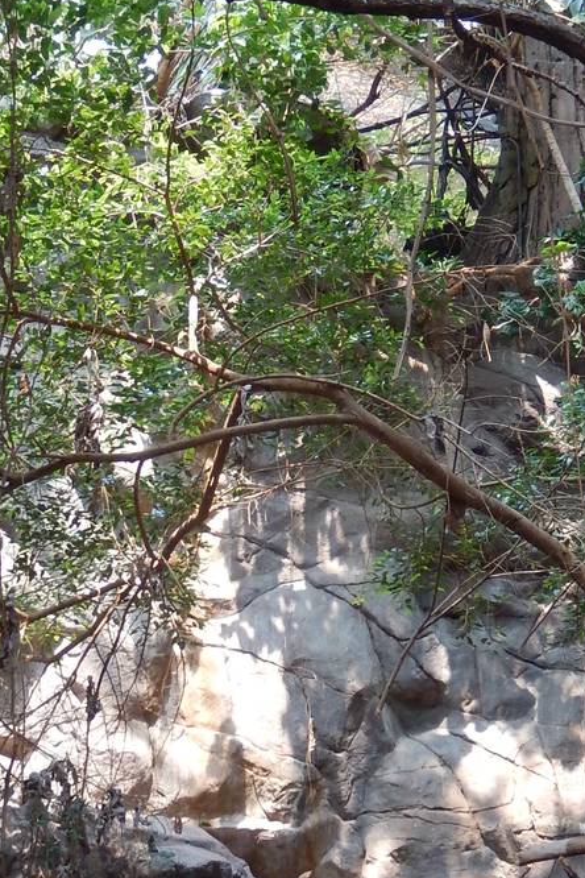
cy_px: 552
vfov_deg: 22.6
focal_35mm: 90
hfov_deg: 15.2
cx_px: 274
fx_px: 2194
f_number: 4
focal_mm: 6.5
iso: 140
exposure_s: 1/30
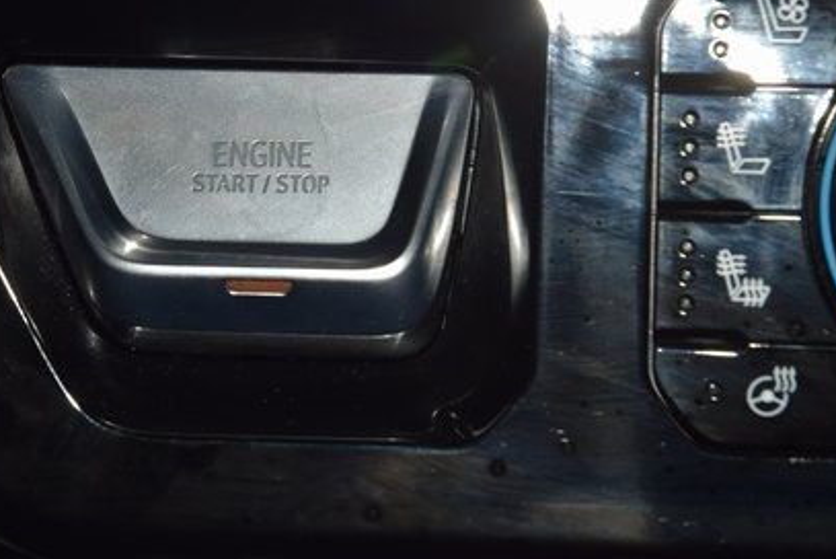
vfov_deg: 8.3
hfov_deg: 12.4
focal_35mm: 165
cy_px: 143
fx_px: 3834
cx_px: 267
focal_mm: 70
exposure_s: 1/125
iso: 100
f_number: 8
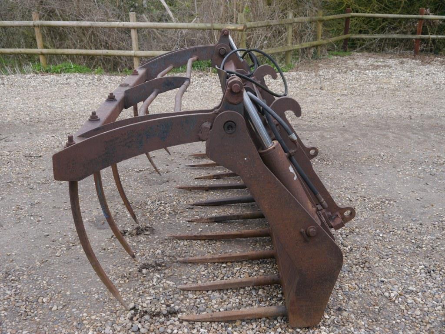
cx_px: 222
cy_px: 167
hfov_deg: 46.8
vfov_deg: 36.0
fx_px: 514
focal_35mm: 40
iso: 160
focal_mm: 20
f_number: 5
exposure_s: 1/160
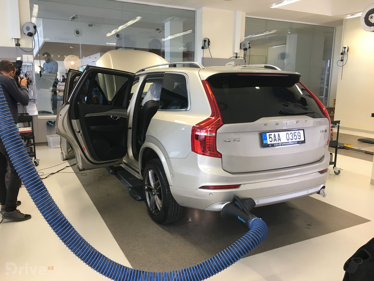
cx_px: 187
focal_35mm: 29
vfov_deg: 48.2
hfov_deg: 61.7
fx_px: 313
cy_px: 140
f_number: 2.2
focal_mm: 4.15
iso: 40
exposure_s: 1/33
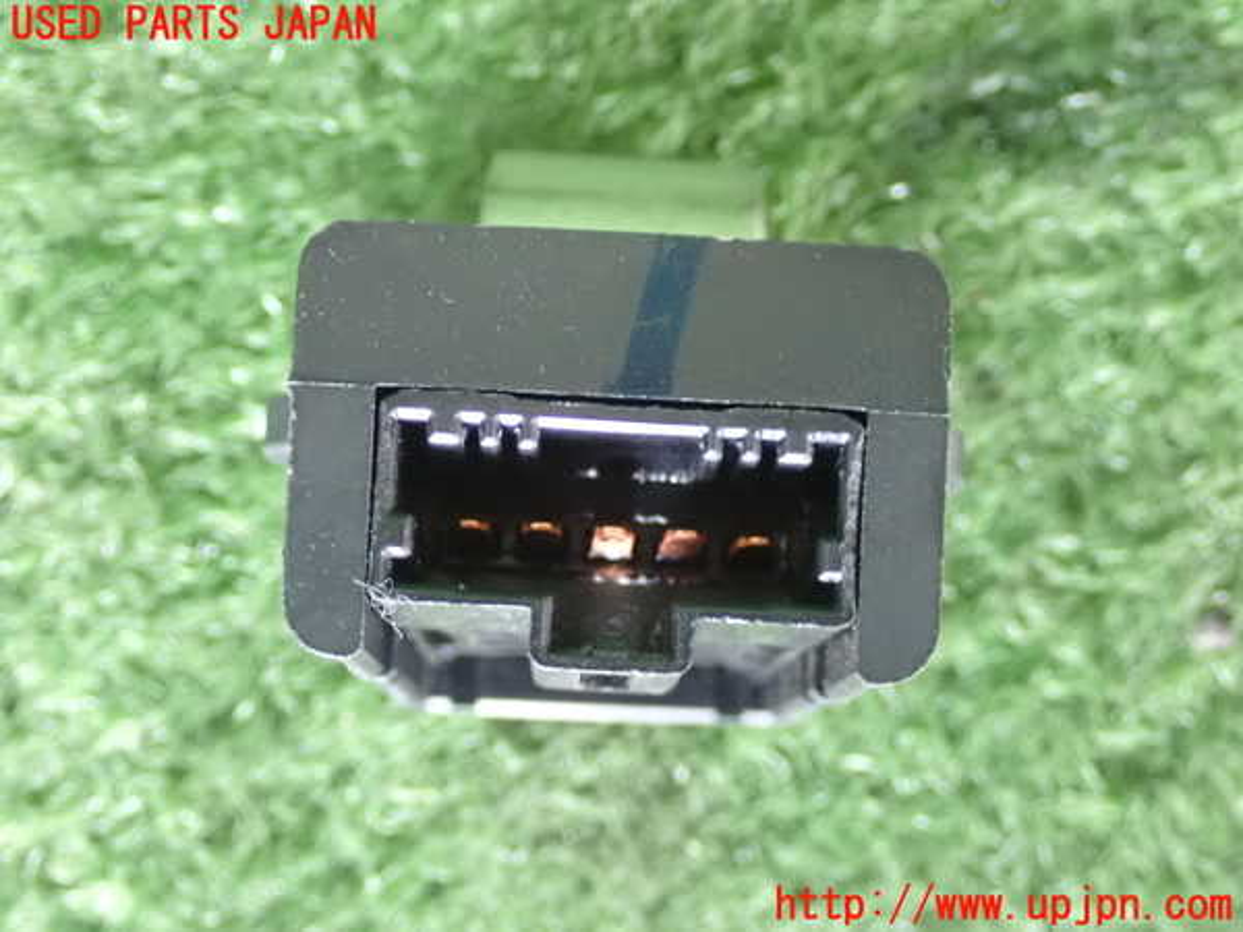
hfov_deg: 29.0
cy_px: 466
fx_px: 2406
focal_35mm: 67
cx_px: 622
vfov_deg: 21.9
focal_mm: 11.88
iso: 1600
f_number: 3.8
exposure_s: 1/30
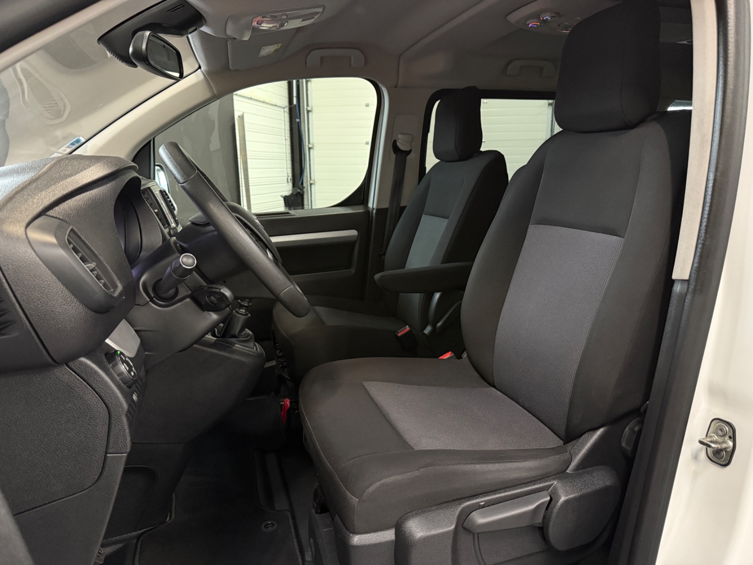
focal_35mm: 24
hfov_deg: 71.6
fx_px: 522
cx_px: 376
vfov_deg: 56.8
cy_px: 282
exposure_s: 1/25
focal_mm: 6.76
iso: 800
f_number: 1.78
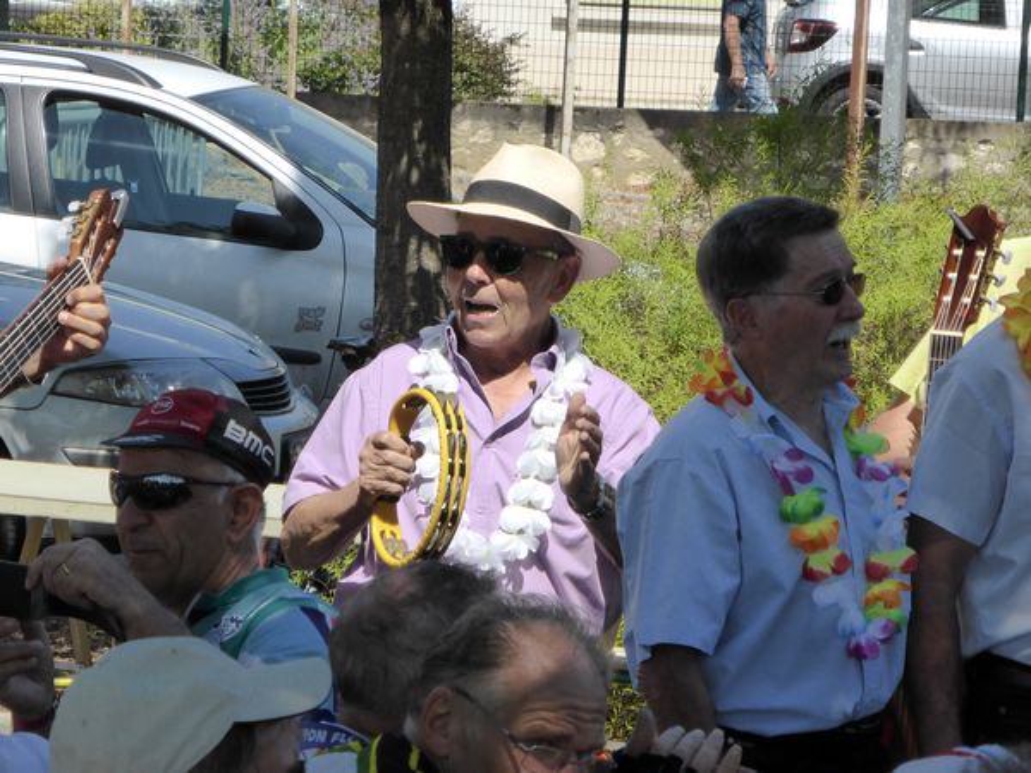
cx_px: 516
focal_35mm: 220
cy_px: 386
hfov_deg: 9.0
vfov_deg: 6.8
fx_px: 6552
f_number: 5.5
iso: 200
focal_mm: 35.6
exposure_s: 1/640
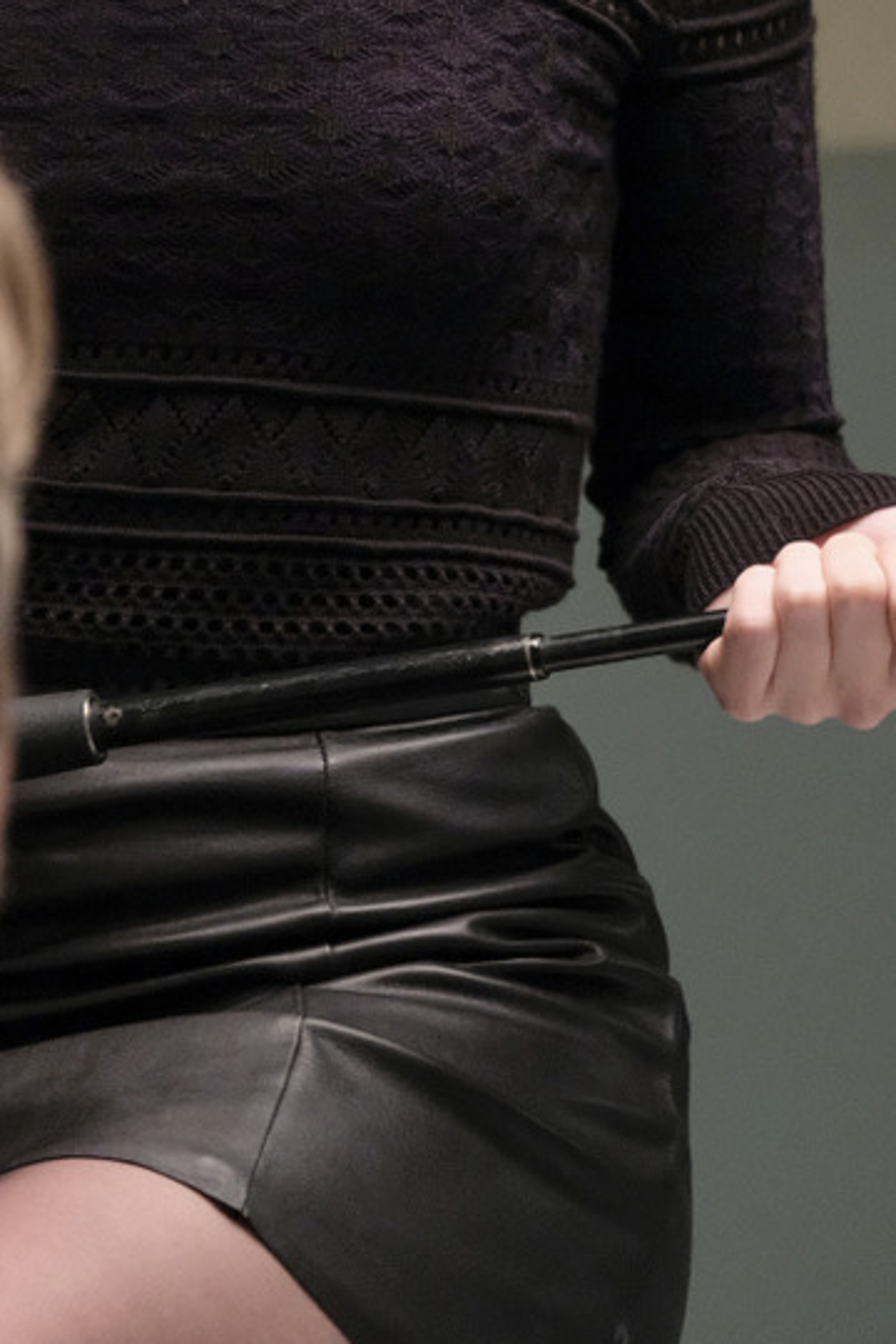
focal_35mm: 223
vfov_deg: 9.2
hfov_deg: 6.1
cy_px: -97
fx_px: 8325
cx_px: -42
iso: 5000
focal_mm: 68.7
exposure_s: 1/60
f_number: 2.8
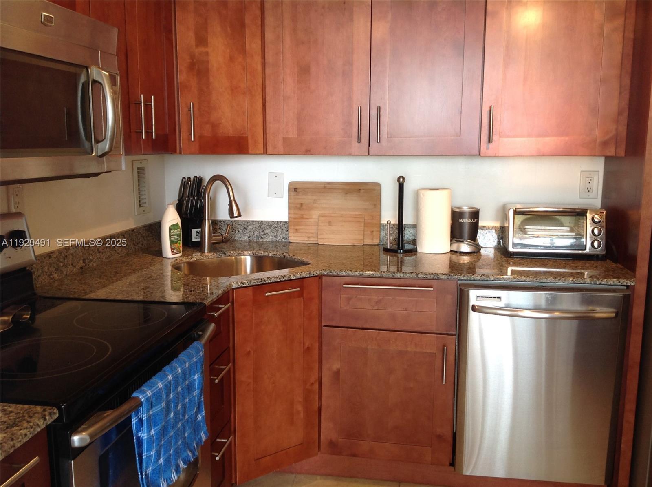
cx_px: 326
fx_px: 658
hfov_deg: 52.7
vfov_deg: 40.6
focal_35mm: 35
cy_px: 244
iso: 50
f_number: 2.4
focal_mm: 4.28
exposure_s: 1/15
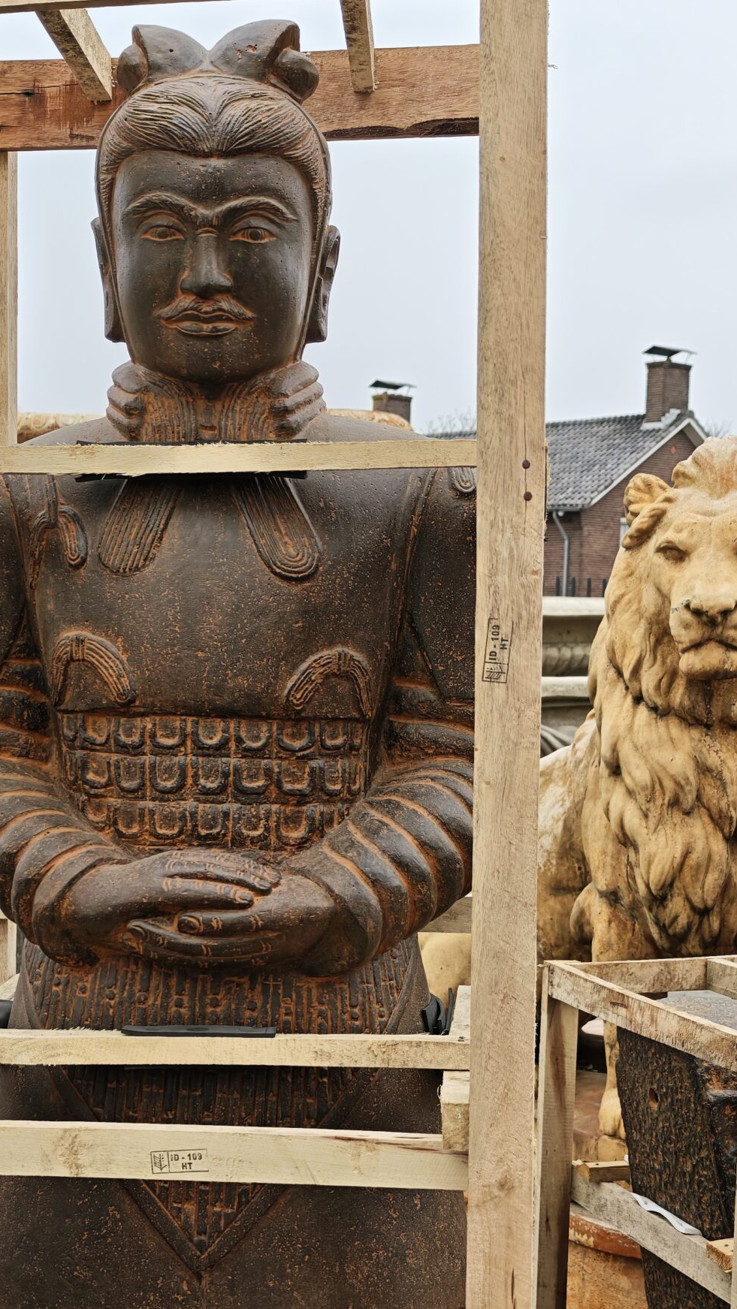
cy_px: 879
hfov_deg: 21.4
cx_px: 231
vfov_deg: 36.8
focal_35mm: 56
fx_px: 1945
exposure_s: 1/294
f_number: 1.63
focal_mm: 8.72
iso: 50
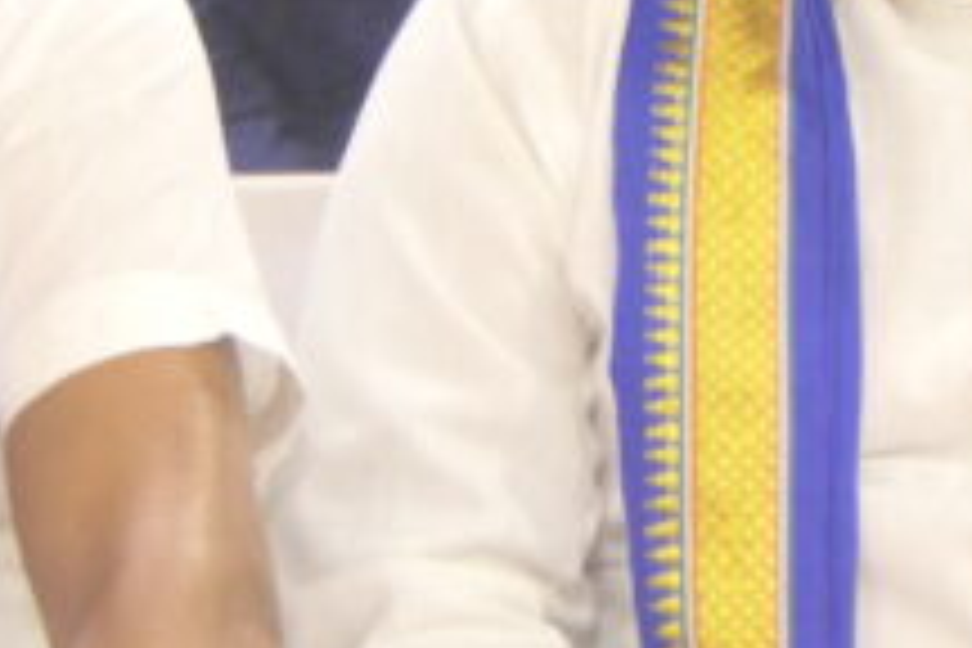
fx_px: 5481
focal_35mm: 203
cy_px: -126
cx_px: 1688
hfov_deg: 9.7
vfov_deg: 6.7
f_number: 3.7
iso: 1600
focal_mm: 20.9
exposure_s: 1/15
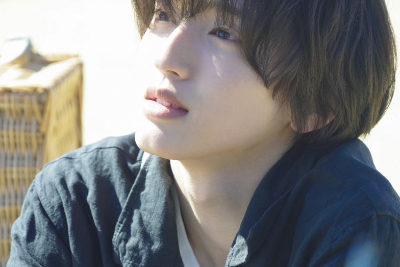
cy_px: 93
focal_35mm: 263
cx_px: 164
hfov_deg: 7.8
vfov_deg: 5.2
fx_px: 2923
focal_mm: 191
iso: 320
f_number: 6.3
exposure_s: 1/200
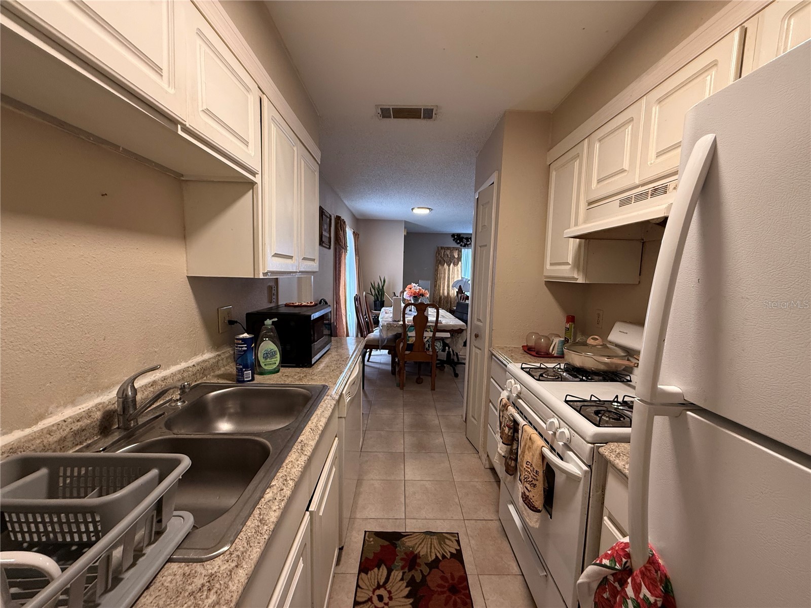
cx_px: 406
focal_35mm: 14
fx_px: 328
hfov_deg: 102.1
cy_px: 304
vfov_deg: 85.7
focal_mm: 2.22
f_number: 2.2
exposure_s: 1/60
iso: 250
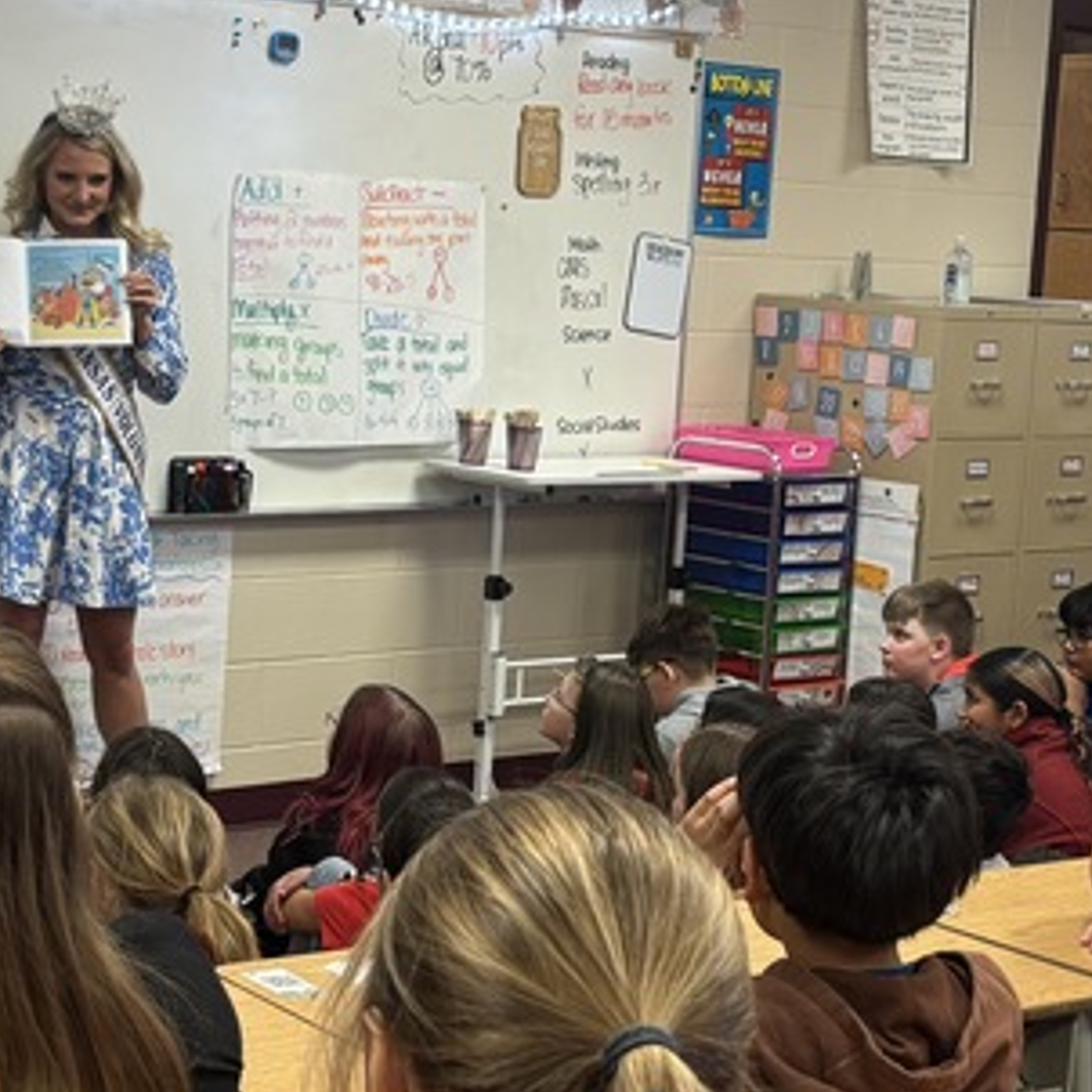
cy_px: 517
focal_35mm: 78
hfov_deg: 22.1
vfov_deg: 22.2
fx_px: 2784
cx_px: 409
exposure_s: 1/60
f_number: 1.6
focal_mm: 5.96
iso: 100
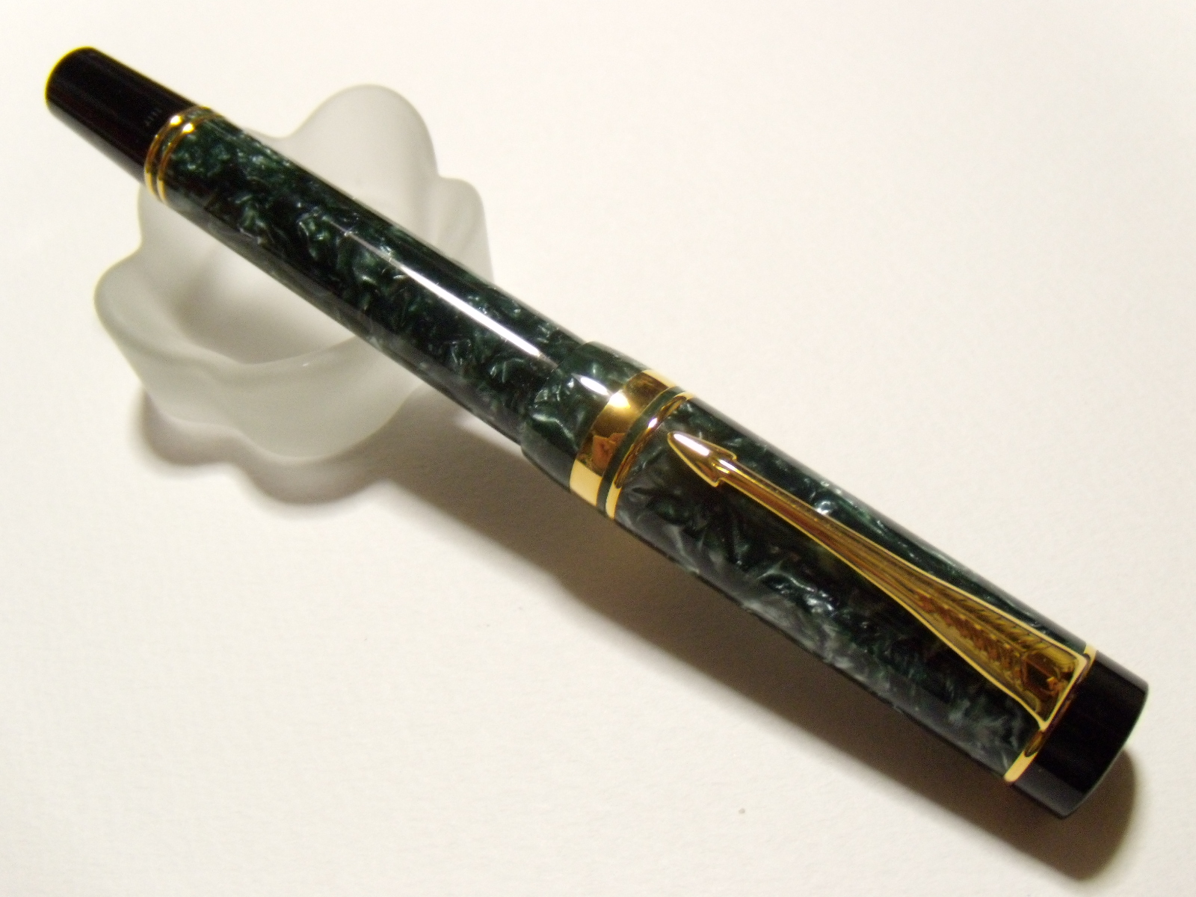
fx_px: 1244
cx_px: 598
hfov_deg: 51.4
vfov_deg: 39.7
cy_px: 448
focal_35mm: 36
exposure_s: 1/20
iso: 400
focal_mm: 6.4
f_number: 3.6
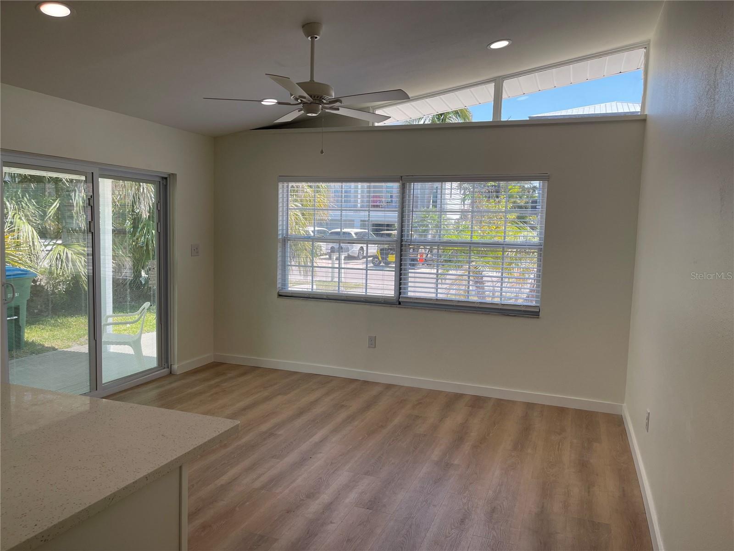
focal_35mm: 25
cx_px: 367
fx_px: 530
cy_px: 276
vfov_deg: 54.9
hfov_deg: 69.4
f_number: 1.6
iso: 32
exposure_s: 1/535
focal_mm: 5.1
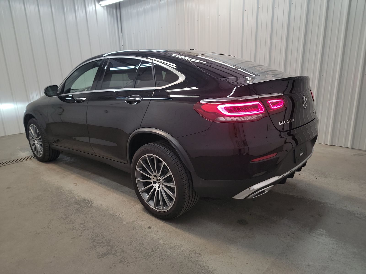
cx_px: 183
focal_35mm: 24
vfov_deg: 56.8
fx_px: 254
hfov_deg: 71.6
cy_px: 137
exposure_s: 1/59
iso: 152
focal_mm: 6.7
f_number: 1.8
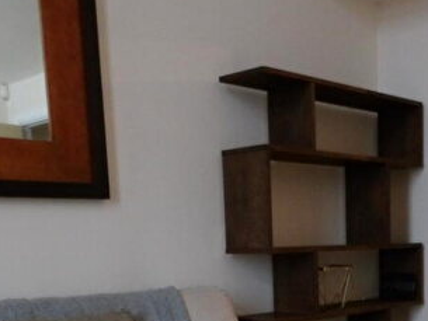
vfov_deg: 25.2
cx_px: 342
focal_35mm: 55
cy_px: 329
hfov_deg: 33.9
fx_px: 680
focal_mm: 4.3
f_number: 2.9
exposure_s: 1/60
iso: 488
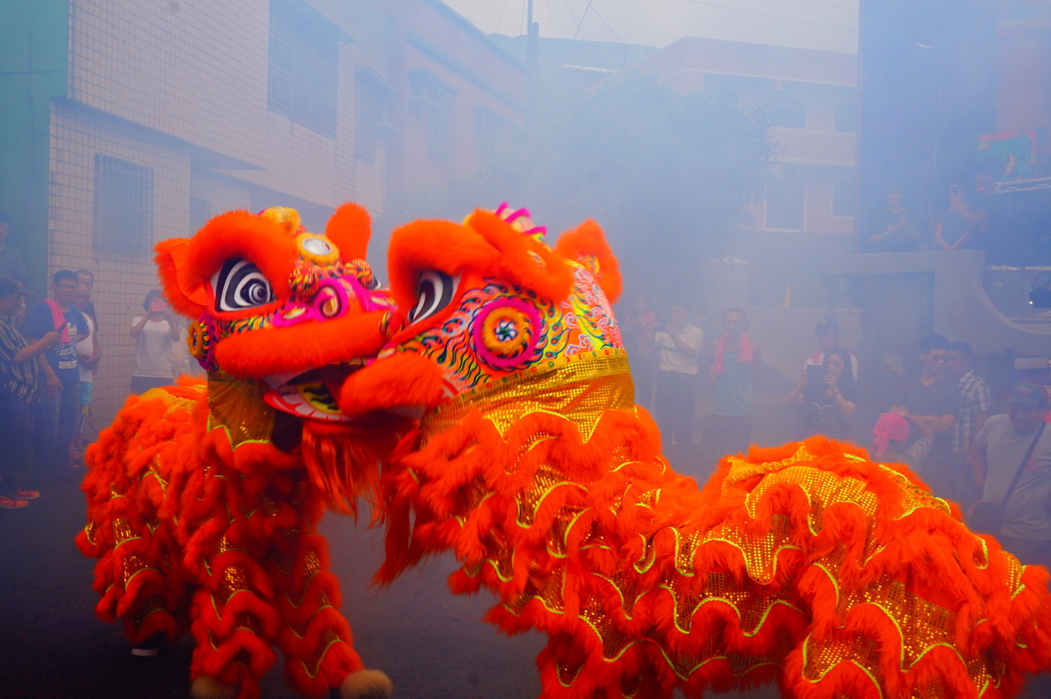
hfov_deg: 51.3
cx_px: 526
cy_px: 350
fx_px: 1094
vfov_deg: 35.4
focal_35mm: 38
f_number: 14
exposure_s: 1/80
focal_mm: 25
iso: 100
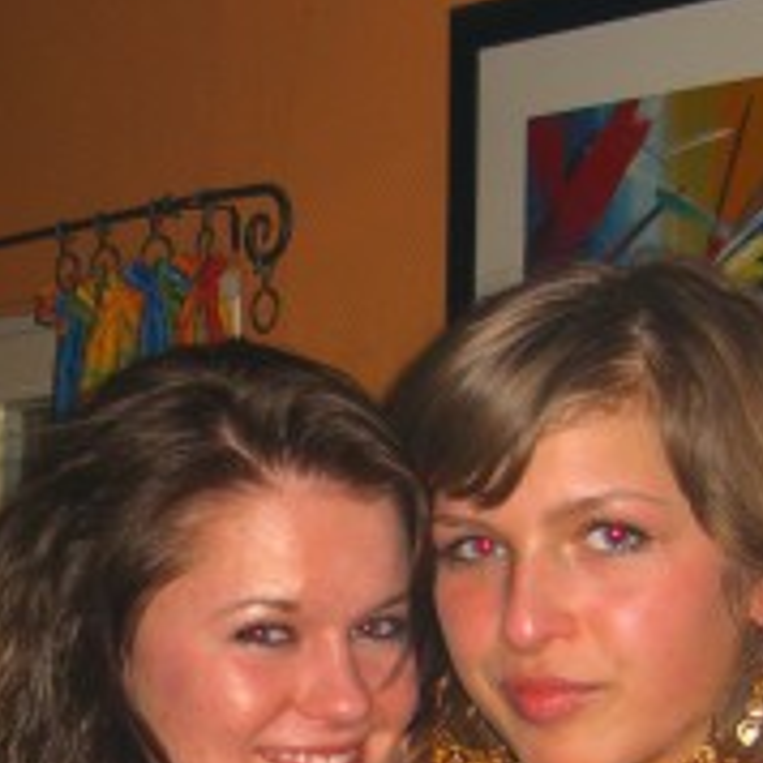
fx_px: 2818
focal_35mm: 113
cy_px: 819
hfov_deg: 15.3
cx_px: 176
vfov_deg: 15.1
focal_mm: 7.9
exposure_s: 1/60
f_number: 2.8
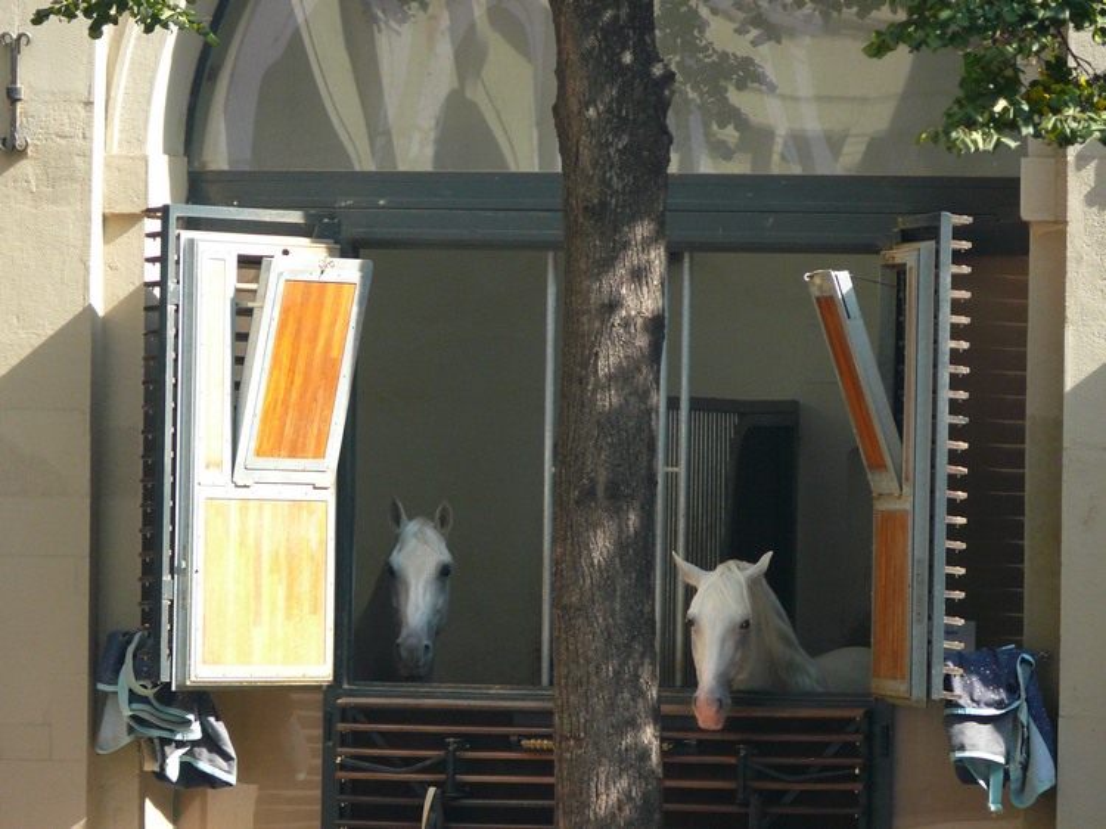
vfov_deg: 4.5
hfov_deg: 6.0
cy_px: 414
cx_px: 553
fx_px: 10604
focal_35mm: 332
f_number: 3.6
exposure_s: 1/125
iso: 200
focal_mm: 70.2
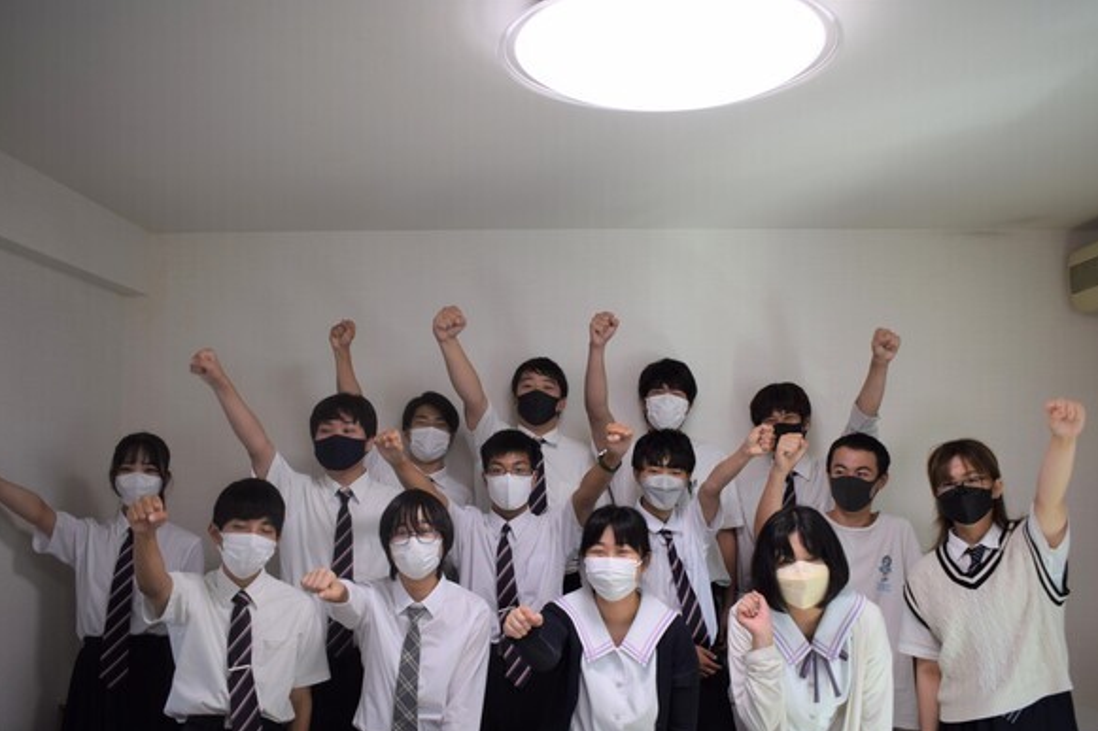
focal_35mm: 31
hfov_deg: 60.3
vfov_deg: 42.3
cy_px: 376
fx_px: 945
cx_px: 559
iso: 400
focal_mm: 20
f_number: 5
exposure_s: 1/100
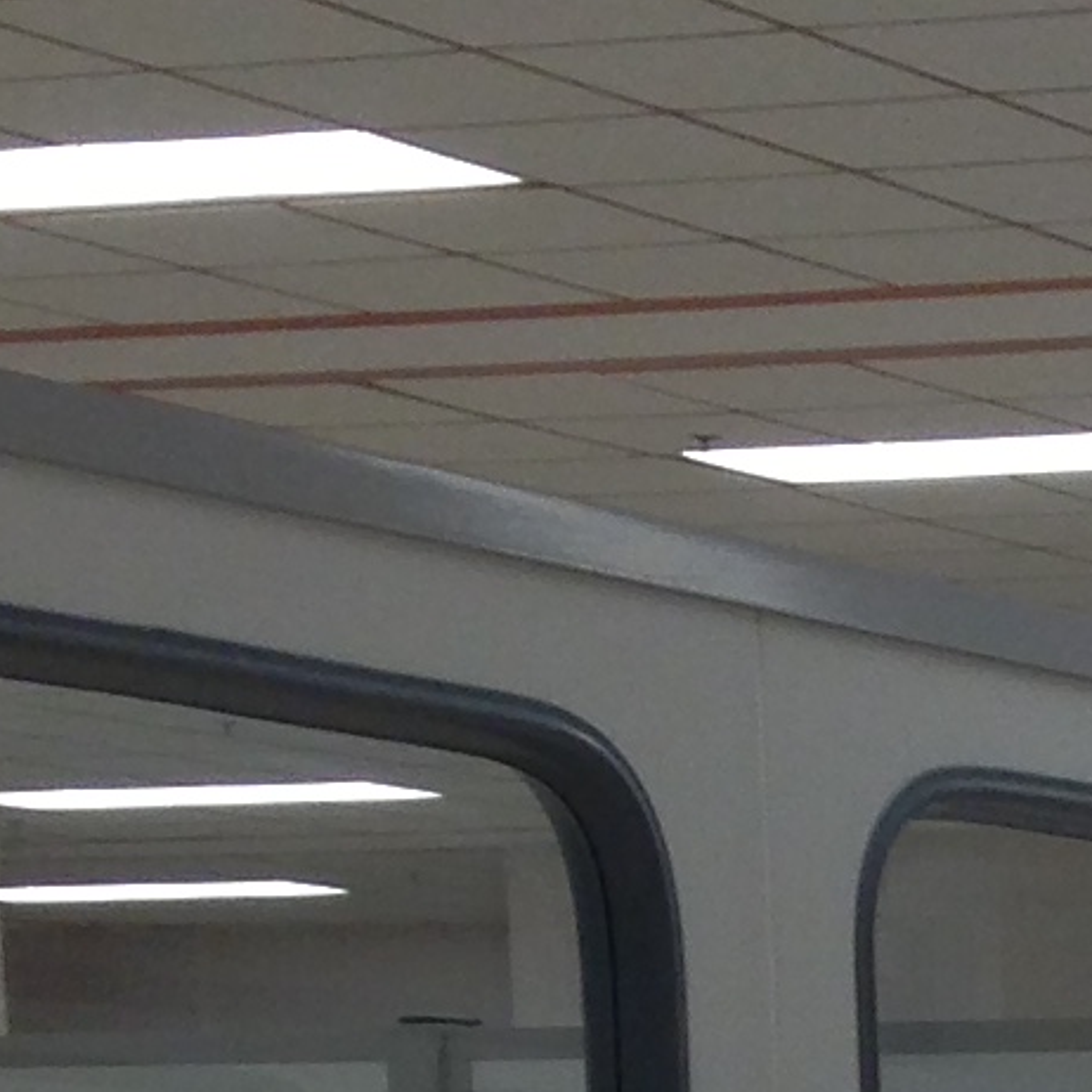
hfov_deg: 8.0
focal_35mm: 206
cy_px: 2361
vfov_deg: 8.0
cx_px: 2338
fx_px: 7352
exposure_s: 1/60
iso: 50
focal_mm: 4.13
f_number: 2.4
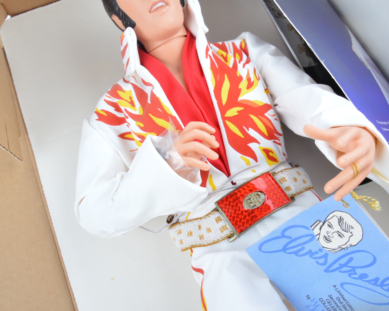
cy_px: 158
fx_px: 456
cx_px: 212
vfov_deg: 37.7
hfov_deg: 46.2
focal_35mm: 40
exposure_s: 1/30
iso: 100
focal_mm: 23
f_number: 8
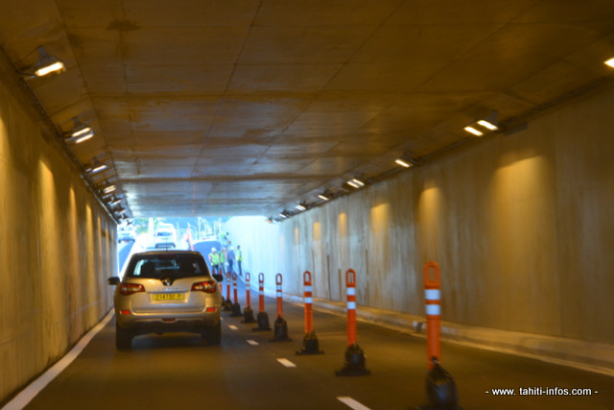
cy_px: 205
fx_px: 1407
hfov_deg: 24.6
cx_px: 307
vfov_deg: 16.6
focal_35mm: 82
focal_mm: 55
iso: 400
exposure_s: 1/80
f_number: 5.6
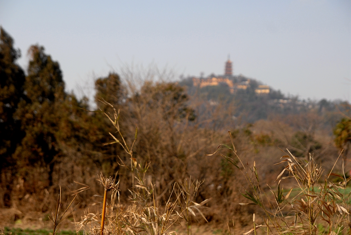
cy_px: 118
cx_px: 176
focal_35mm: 48
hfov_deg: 41.1
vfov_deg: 28.1
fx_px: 468
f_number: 4
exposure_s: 1/1600
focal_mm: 32
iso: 200
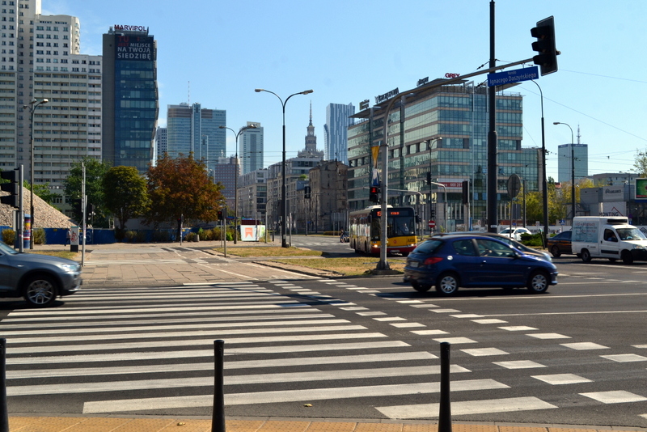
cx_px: 324
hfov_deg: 41.1
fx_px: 863
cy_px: 216
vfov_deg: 28.1
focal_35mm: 48
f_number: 10
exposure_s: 1/250
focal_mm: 32
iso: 400
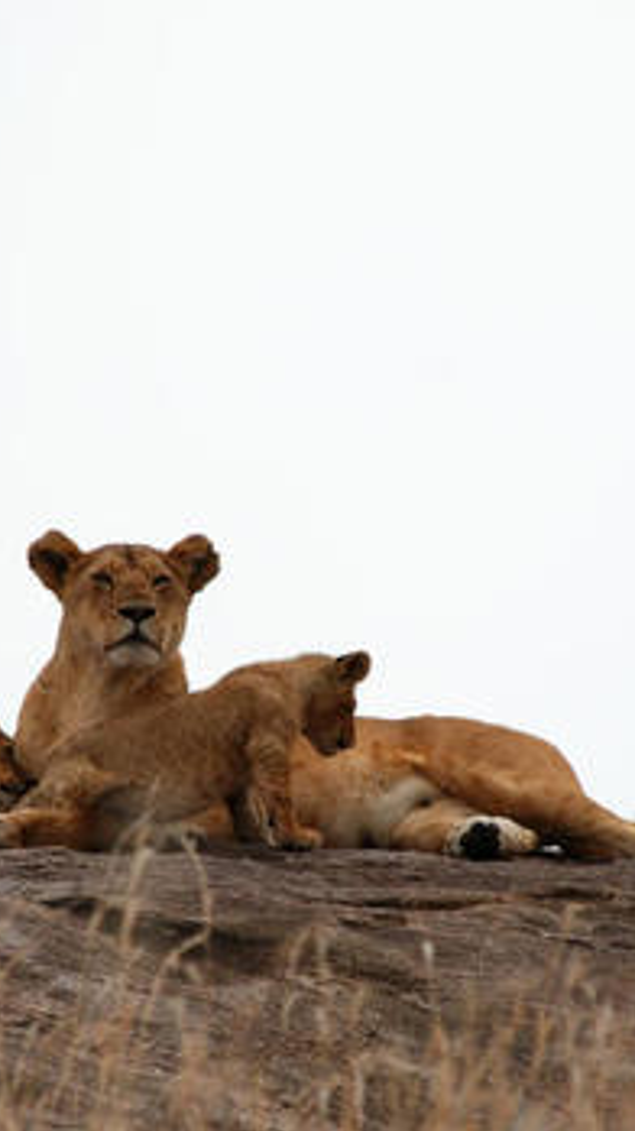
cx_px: 279
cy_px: 726
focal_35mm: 1263
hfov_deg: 1.0
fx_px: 37852
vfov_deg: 1.7
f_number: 5.6
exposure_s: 1/250
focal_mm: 400
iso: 100
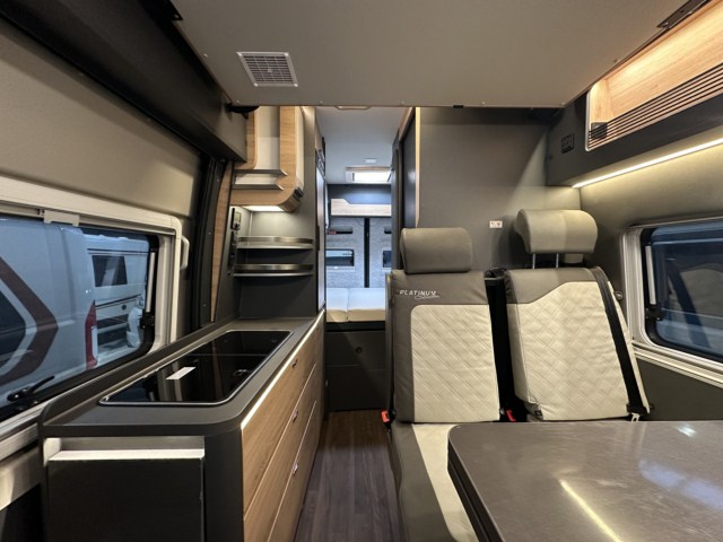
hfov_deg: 102.1
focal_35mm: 14
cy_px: 271
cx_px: 362
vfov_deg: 85.7
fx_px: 292
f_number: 2.2
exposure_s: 1/50
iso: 500
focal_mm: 2.22
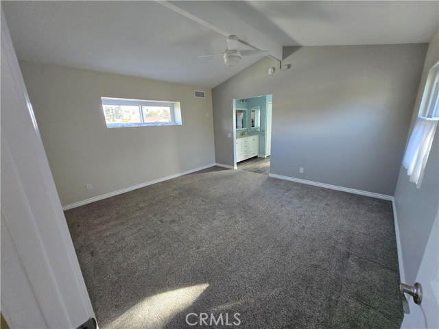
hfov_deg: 106.2
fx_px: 165
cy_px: 164
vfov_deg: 89.9
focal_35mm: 13
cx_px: 220
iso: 160
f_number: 2.2
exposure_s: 1/60
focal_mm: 1.7
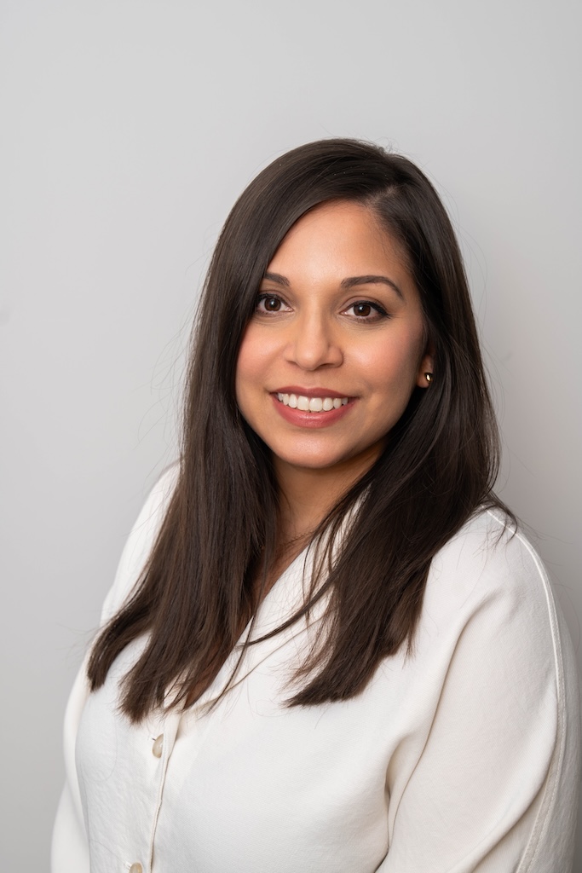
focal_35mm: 57
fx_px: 1382
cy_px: 436
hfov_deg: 23.8
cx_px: 291
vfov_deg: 35.0
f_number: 6.3
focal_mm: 57
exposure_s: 1/125
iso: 250
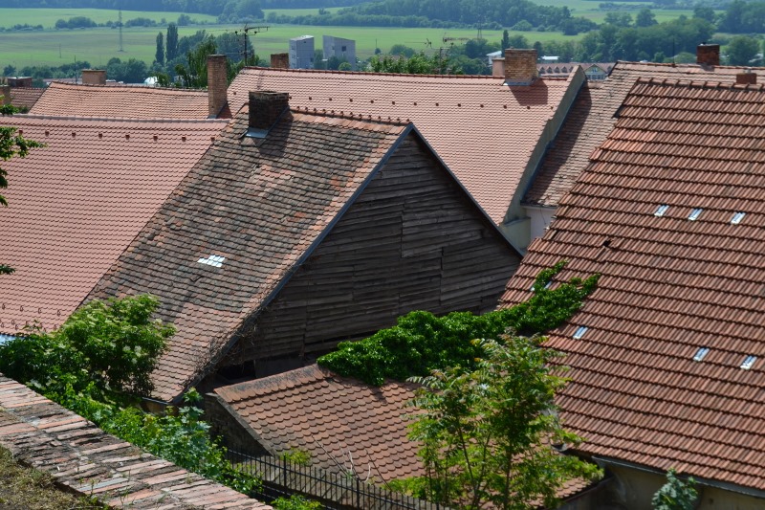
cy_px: 255
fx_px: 1753
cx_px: 382
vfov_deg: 16.5
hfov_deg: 24.6
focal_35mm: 82
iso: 400
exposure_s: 1/500
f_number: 11
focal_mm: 55
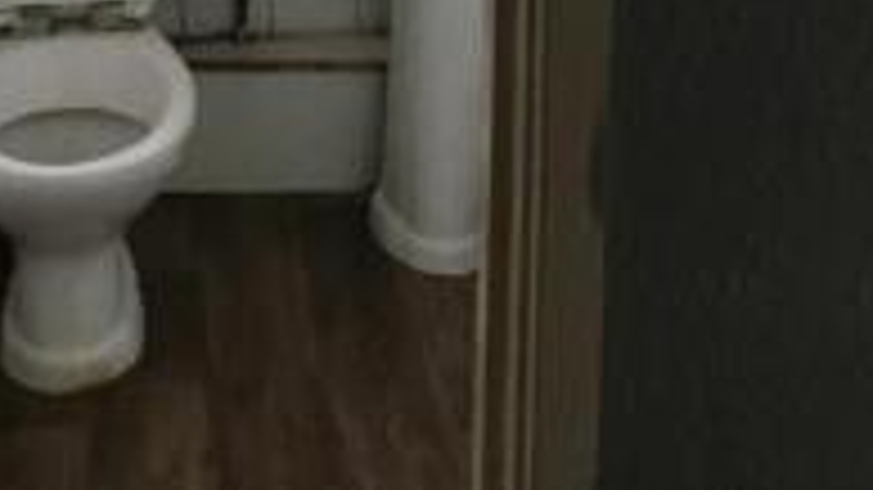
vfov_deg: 13.7
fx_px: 1759
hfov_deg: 27.9
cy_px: -474
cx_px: 405
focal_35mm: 76
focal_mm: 3.3
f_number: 2.4
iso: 50
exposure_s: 1/33
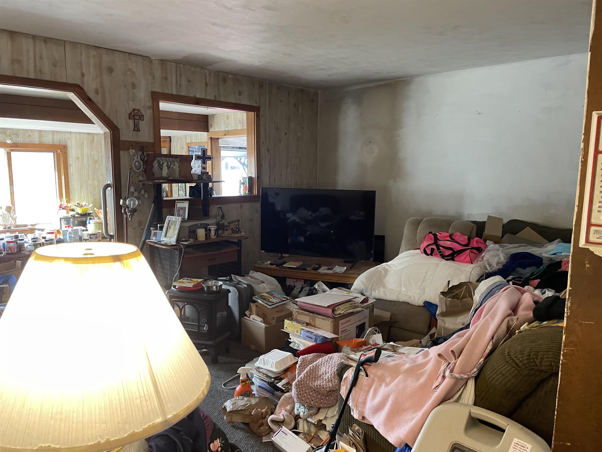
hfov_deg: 67.3
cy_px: 226
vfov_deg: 53.1
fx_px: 452
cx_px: 301
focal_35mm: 26
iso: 250
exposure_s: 1/60
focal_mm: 4.2
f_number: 1.6
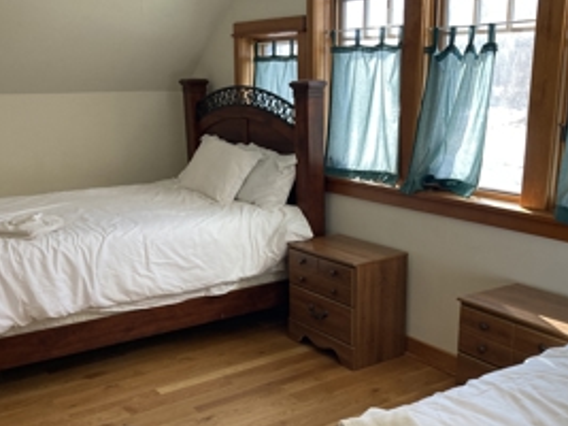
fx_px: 689
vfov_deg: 34.1
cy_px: 273
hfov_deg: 44.8
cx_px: 302
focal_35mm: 42
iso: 64
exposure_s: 1/120
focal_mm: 3.99
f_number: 1.8
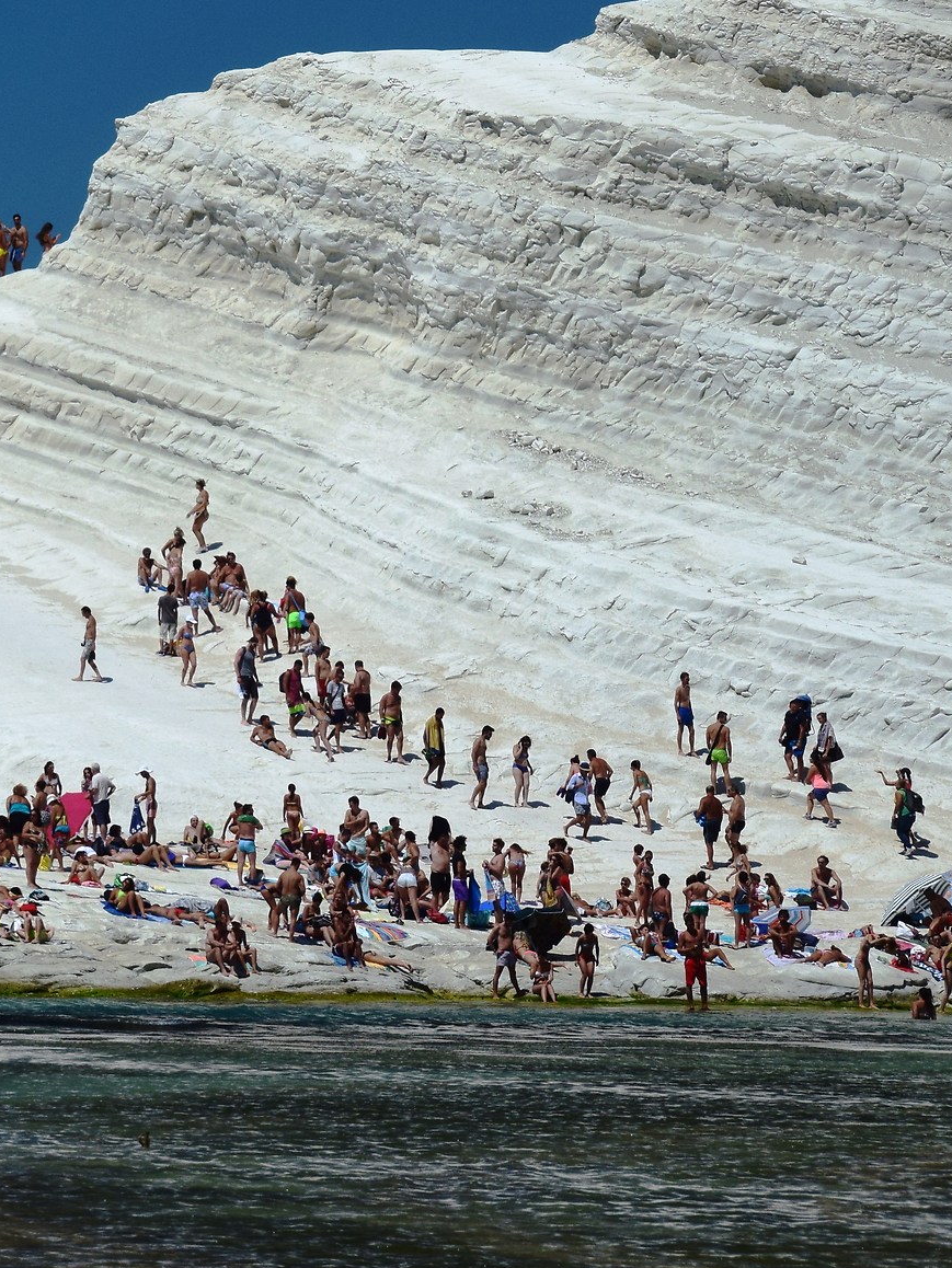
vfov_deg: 7.4
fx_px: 9860
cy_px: 473
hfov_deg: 5.5
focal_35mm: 269
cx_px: -250
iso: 360
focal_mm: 90
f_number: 11
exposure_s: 1/500
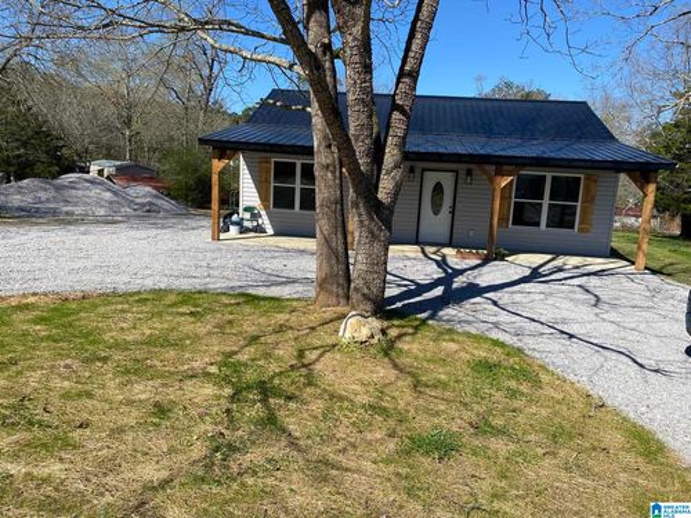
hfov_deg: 67.3
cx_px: 346
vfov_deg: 53.1
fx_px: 519
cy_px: 259
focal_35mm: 26
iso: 32
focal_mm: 4.25
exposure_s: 1/2625
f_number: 1.8
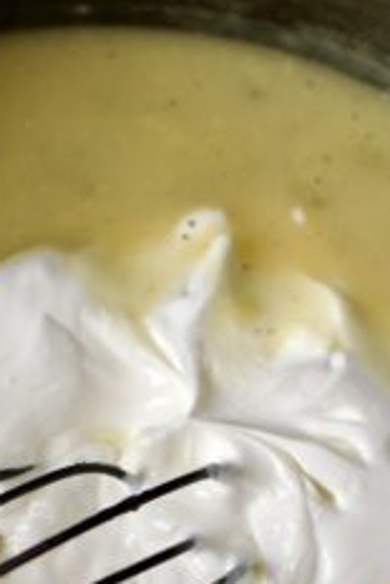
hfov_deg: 11.3
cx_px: 216
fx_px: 1963
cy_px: 569
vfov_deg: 16.6
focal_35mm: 121
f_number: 4
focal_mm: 35
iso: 1000
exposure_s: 1/320
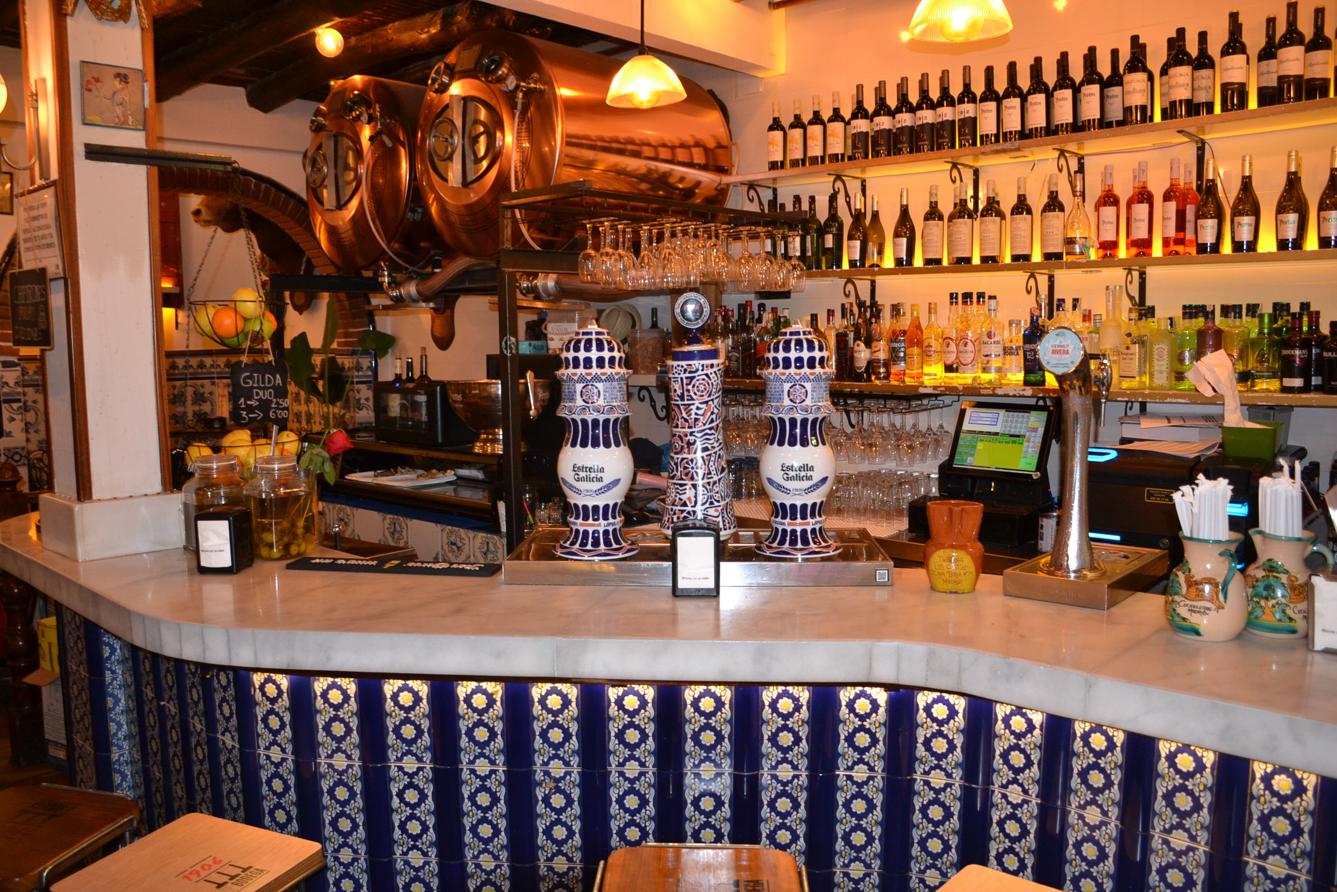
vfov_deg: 47.9
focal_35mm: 27
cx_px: 668
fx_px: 1003
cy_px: 446
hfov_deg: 67.4
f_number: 3.5
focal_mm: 18
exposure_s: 1/60
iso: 640
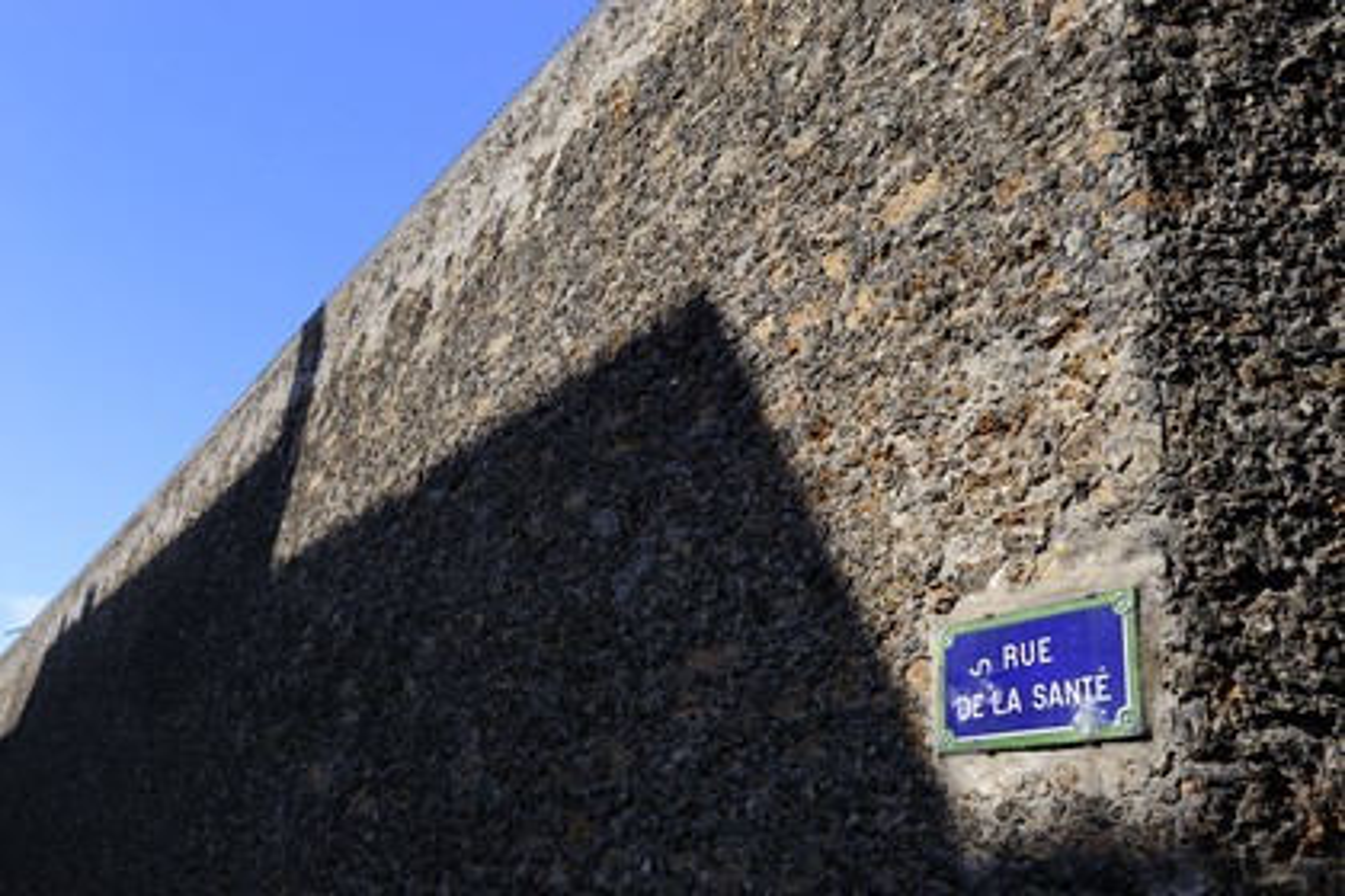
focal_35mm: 32
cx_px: 672
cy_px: 448
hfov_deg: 58.7
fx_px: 1195
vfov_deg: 41.1
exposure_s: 1/160
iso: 200
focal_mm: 32
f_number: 9
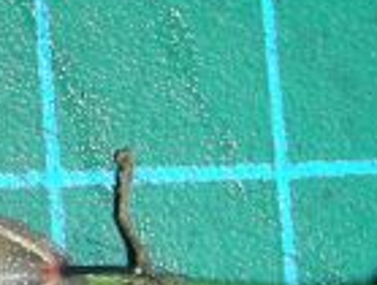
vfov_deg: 6.8
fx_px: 2380
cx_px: -453
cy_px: 81
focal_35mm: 218
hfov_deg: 8.4
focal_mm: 6.3
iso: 50
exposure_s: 1/60
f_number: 13.6
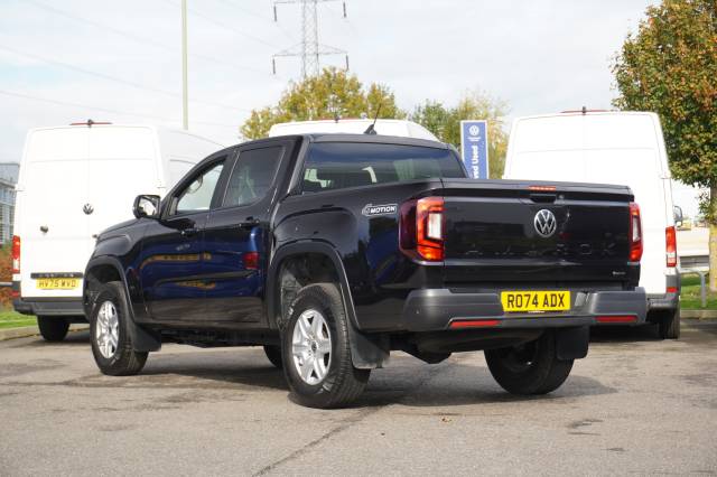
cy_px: 238
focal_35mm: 68
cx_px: 358
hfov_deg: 29.9
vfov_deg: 20.1
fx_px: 1344
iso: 100
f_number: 5.6
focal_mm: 45
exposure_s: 1/80
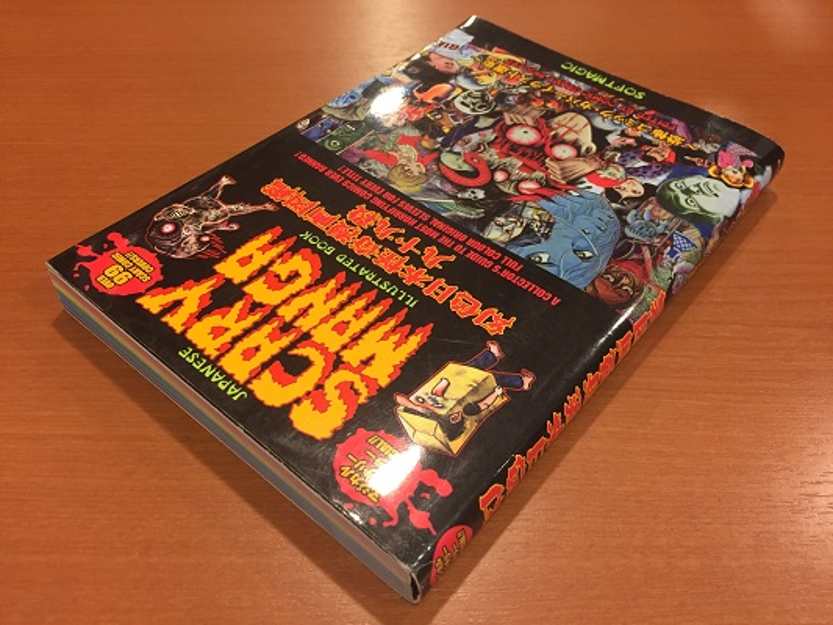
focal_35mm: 29
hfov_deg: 61.6
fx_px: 698
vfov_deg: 48.2
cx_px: 416
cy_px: 312
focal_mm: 4.15
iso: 125
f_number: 2.2
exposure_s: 1/30
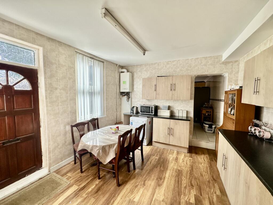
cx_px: 136
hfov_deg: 102.1
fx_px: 110
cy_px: 102
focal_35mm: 14
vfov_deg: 85.7
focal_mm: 2.22
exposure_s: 1/171
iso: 40
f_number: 2.2
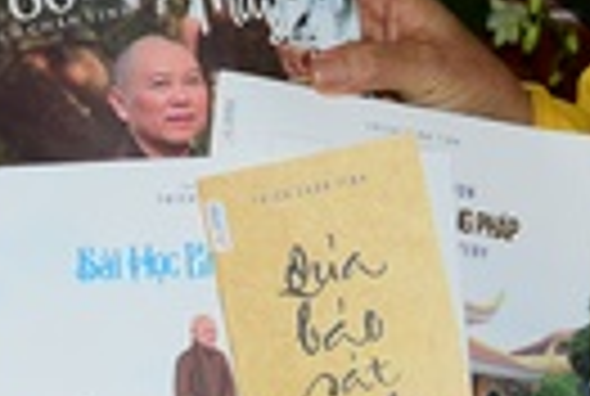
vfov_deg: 7.3
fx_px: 3088
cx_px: 194
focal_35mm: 188
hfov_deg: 10.9
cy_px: -144
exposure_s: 1/60
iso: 320
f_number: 4
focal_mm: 38
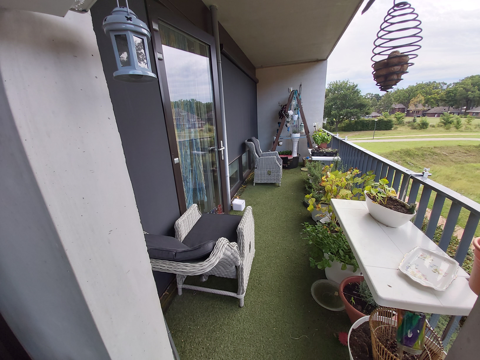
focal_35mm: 12
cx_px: 240
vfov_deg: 94.5
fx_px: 166
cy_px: 180
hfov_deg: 110.5
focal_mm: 1.42
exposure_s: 1/100
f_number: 2.2
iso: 64
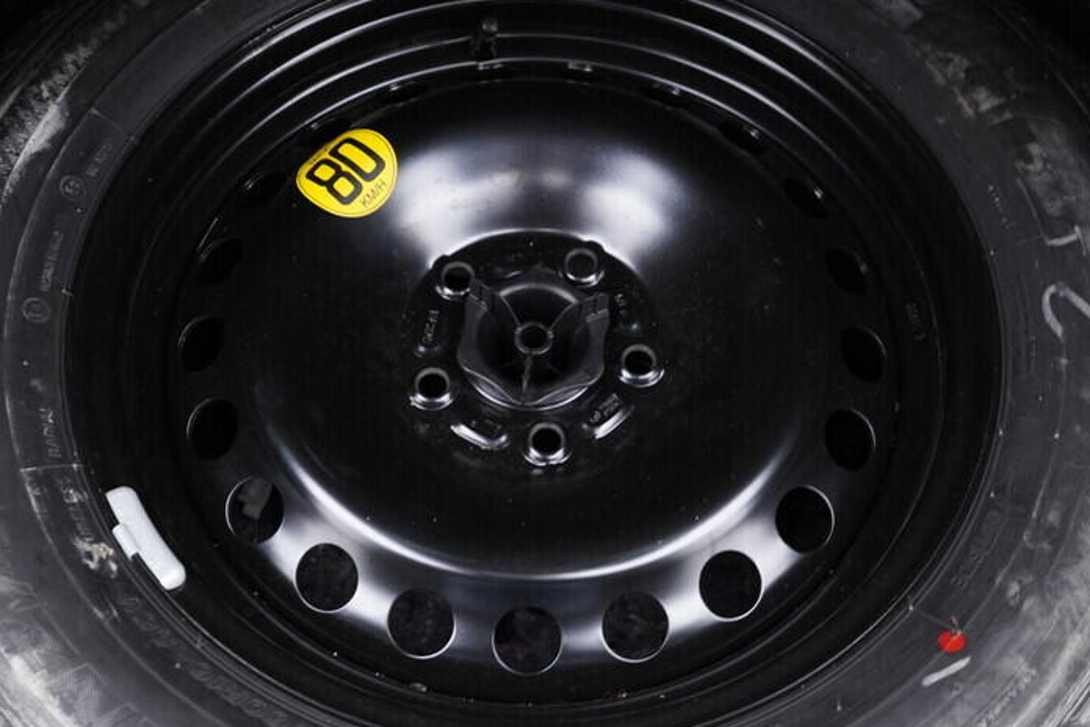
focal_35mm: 53
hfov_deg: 37.5
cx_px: 500
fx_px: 1605
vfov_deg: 25.5
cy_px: 380
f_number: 2.8
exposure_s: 1/40
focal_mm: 24
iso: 640
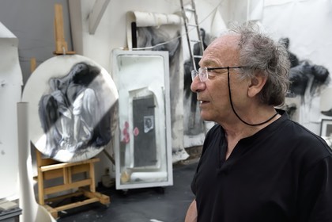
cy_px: 111
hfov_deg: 50.7
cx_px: 166
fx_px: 350
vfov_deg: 35.1
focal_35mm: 38
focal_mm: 38
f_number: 7.1
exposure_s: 1/100
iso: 1600
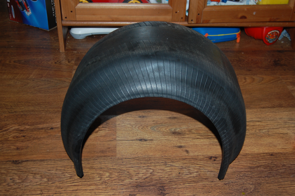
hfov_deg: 43.6
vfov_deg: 29.8
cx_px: 148
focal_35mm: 45
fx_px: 368
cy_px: 98
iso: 400
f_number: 4.2
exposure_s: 1/60
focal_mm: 30
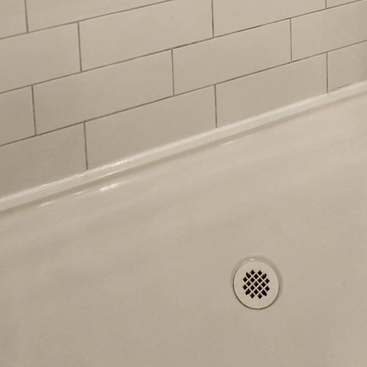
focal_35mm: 43
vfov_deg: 24.6
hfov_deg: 39.1
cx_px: 202
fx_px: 516
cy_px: -242
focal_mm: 2.2
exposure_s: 1/60
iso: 100
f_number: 2.2
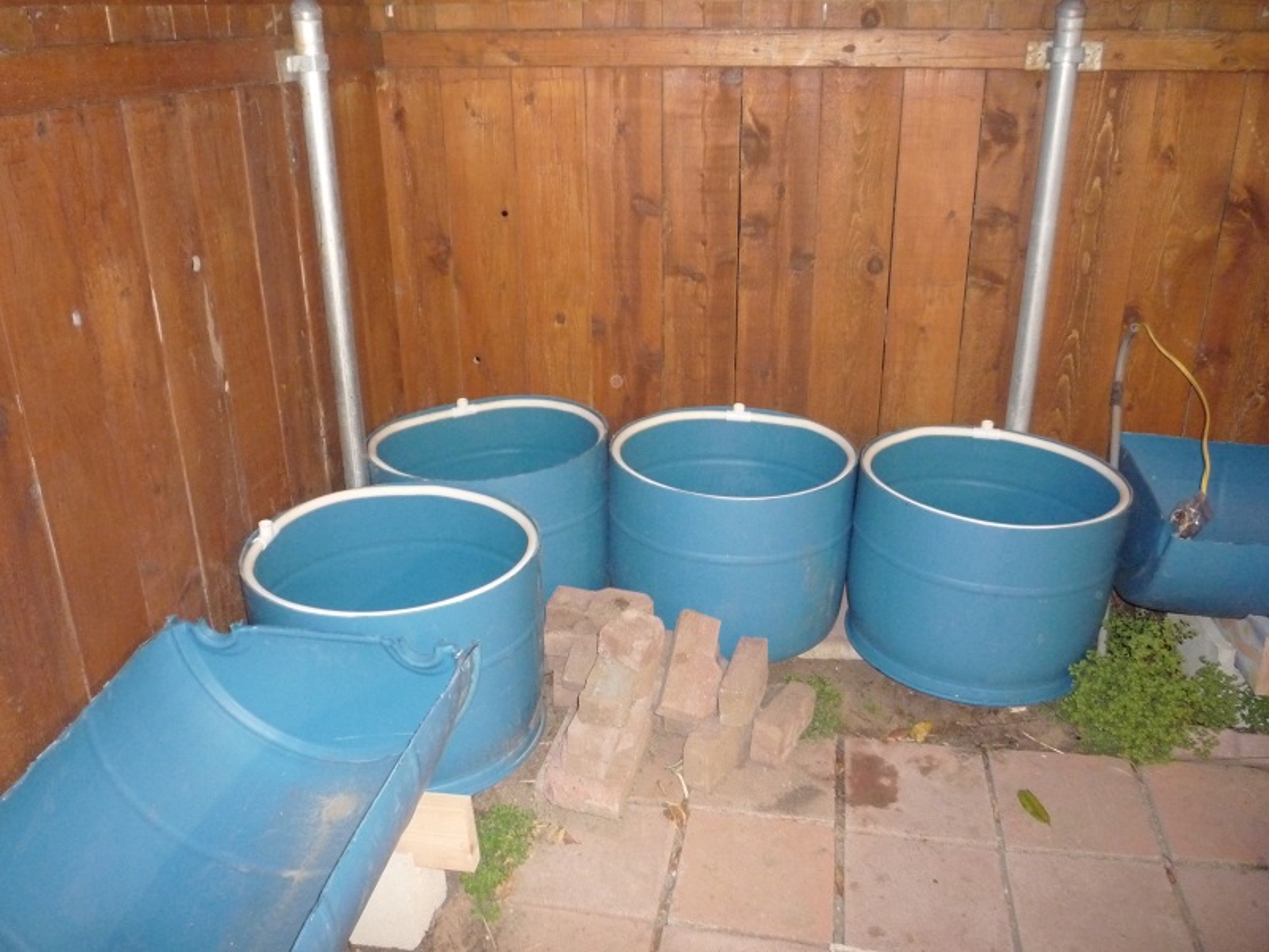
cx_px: 634
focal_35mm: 30
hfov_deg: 60.0
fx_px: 1100
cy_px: 476
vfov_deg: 46.8
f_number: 3.3
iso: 640
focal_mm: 5.2
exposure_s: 1/8
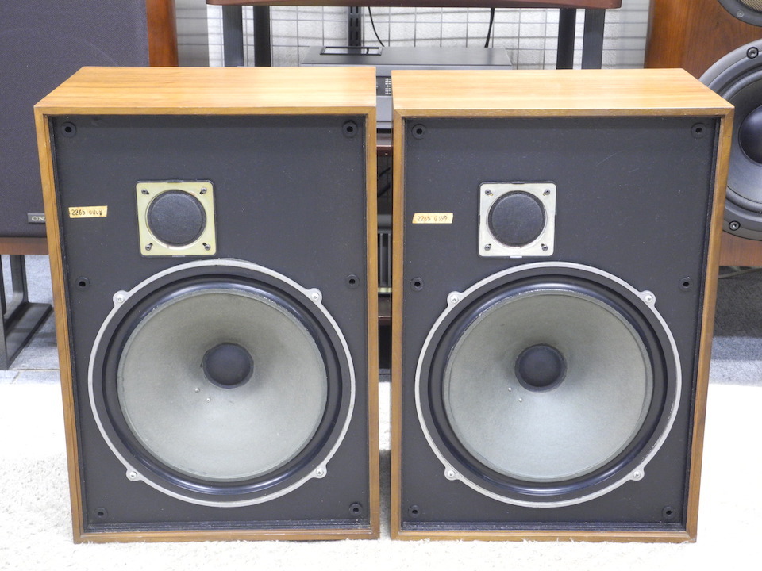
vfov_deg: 24.0
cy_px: 286
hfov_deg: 31.7
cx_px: 381
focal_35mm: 61
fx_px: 1343
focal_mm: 13
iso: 400
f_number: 3.5
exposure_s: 1/5
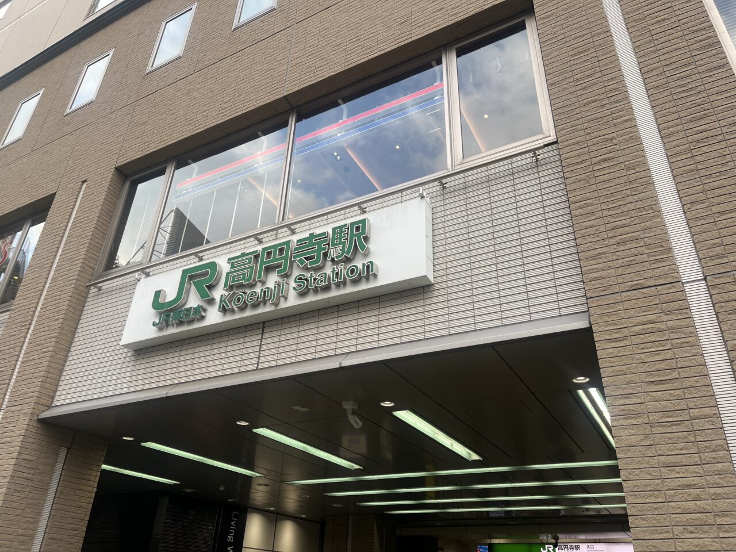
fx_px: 553
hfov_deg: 67.3
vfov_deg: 53.1
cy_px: 276
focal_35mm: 26
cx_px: 368
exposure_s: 1/404
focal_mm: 5.1
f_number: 1.6
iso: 50
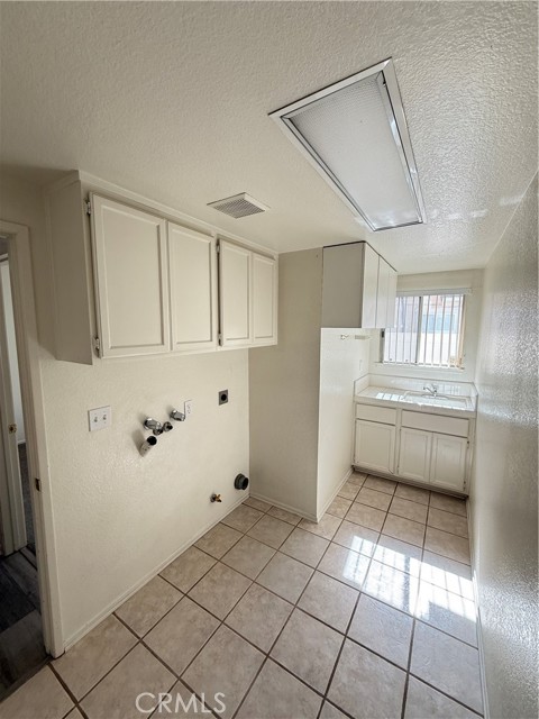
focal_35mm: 14
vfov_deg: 102.1
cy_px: 360
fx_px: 291
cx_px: 270
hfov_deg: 85.7
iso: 64
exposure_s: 1/99
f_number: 2.2
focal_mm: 2.22
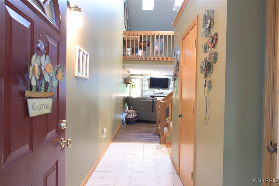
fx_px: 186
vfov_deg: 53.1
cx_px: 140
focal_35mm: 24
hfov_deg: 73.7
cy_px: 93
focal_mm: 24
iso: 400
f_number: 13
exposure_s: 5
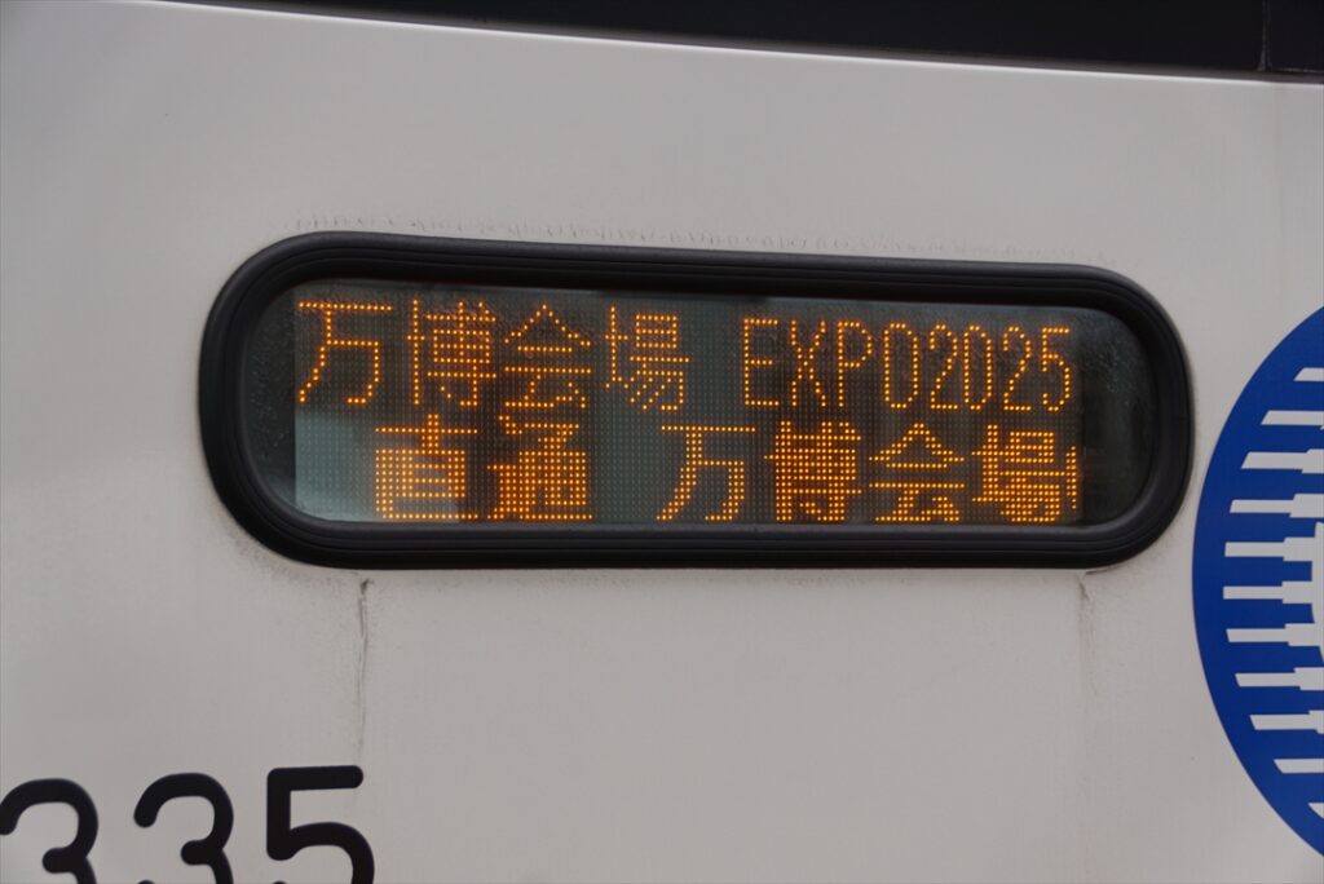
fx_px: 3312
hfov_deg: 22.6
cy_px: 442
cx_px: 662
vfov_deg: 15.2
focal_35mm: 90
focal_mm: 60
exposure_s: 1/100
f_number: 5
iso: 125
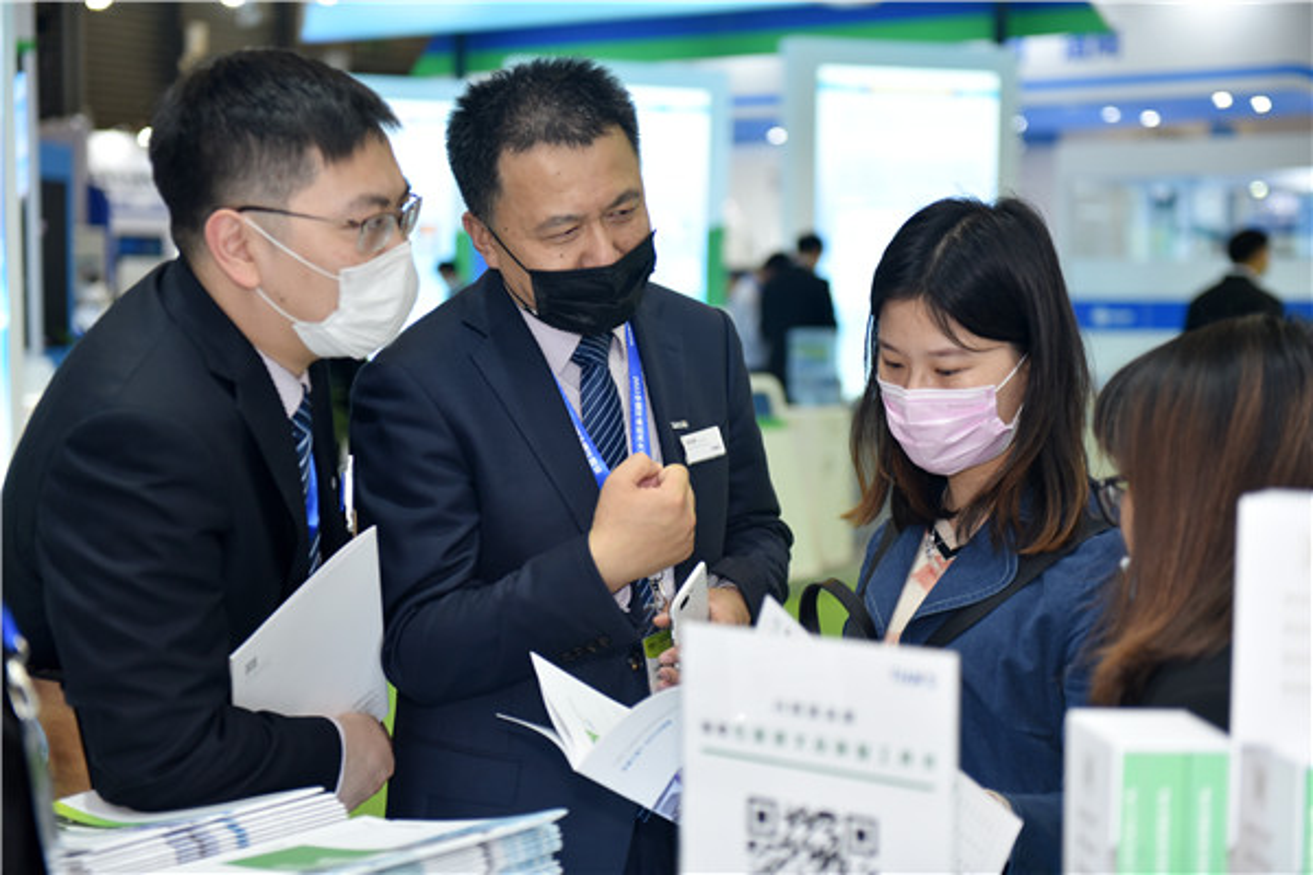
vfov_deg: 21.9
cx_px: 656
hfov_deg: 32.4
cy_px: 438
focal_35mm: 62
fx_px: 2261
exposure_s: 1/400
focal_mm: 62
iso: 800
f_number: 2.8
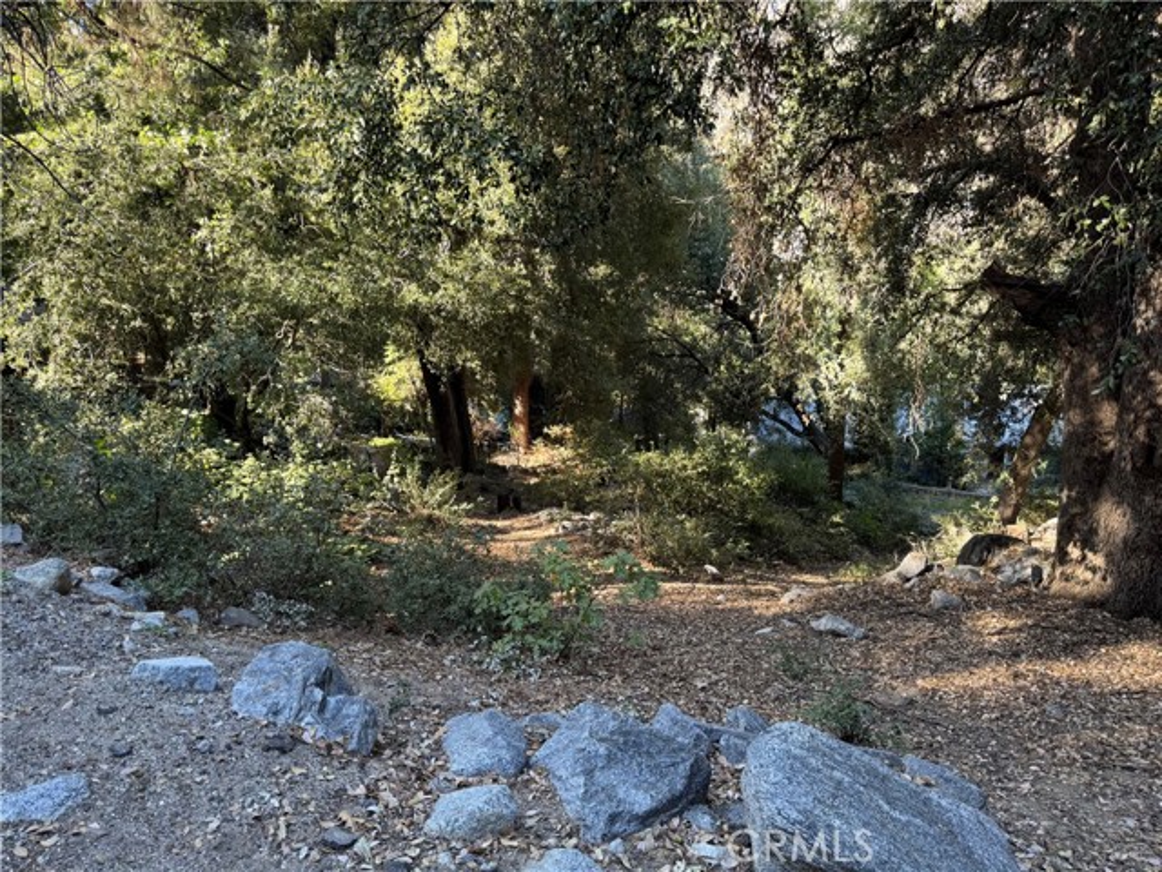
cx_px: 581
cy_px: 436
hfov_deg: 71.6
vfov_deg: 56.8
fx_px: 806
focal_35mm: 24
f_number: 1.78
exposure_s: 1/121
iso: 100
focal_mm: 6.76
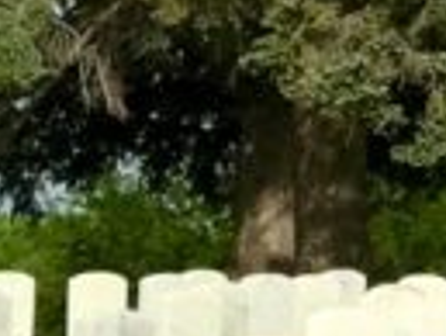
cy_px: -457
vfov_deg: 3.3
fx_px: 5829
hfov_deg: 4.2
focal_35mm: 452
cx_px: 1362
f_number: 2.8
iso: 20
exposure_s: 1/1916
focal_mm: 6.6
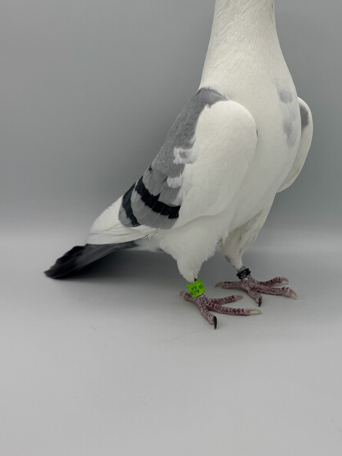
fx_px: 580
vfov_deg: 42.7
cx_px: 260
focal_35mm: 44
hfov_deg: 32.2
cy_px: 183
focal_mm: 6.76
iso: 80
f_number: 1.78
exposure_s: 1/3802
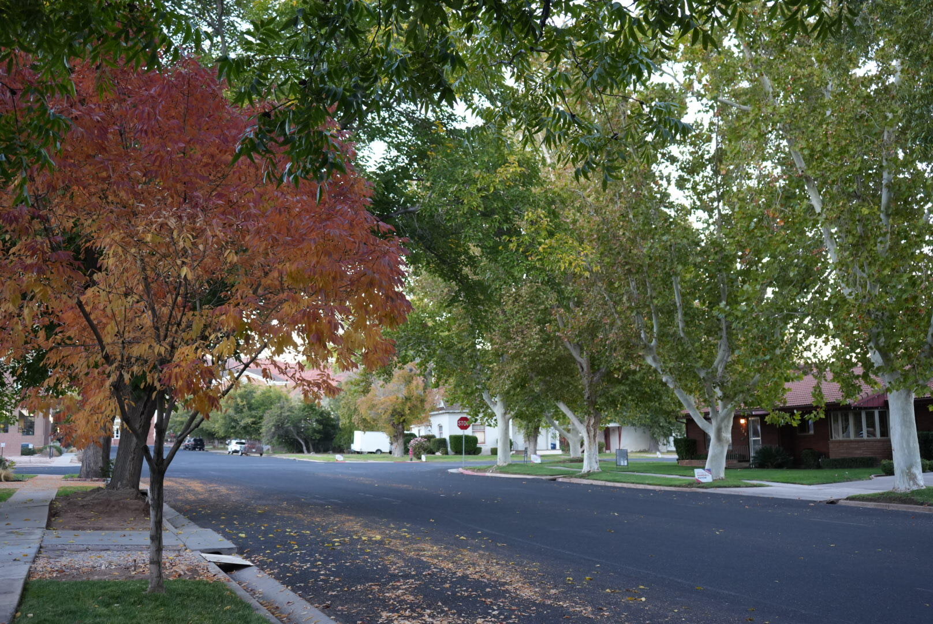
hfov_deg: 50.7
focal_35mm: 38
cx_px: 466
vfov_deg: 35.1
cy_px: 312
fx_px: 986
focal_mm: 38
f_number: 4
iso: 2000
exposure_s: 1/160
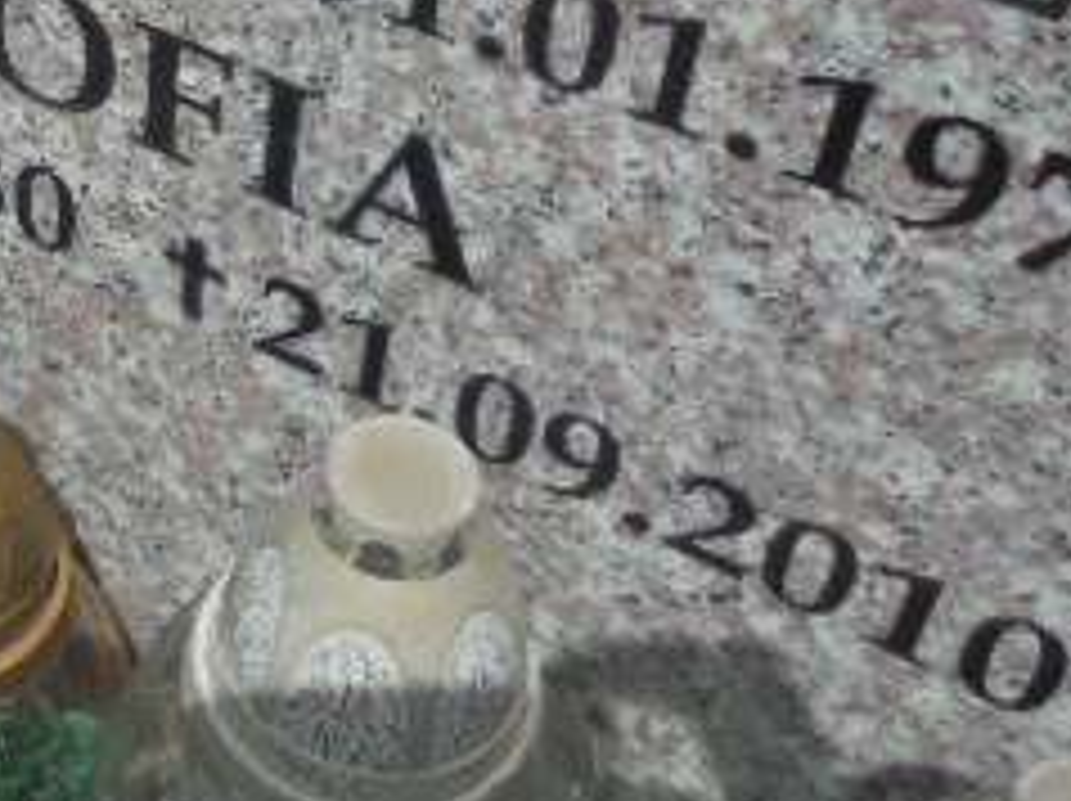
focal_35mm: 70
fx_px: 2164
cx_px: -194
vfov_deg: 20.2
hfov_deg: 25.2
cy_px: -32
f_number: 11.5
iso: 100
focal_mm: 4.6
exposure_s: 1/200
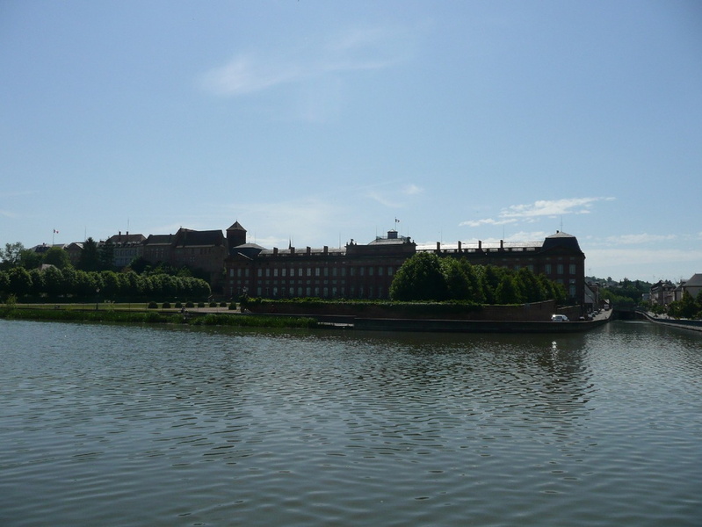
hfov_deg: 63.4
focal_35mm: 28
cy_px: 264
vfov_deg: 49.8
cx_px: 351
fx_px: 568
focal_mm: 4.6
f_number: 8
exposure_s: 1/400
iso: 100
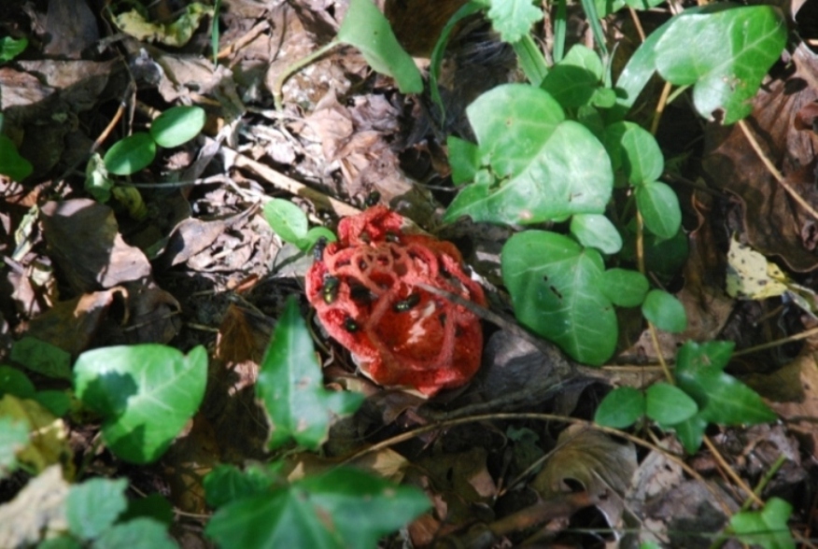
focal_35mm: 202
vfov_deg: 6.8
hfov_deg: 10.1
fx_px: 4611
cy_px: 274
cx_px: 409
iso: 400
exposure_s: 1/50
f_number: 5.6
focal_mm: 135
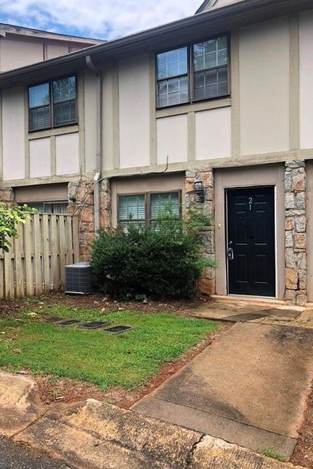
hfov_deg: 43.6
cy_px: 232
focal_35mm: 30
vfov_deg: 61.9
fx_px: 391
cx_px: 148
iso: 20
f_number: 1.8
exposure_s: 1/657
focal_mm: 4
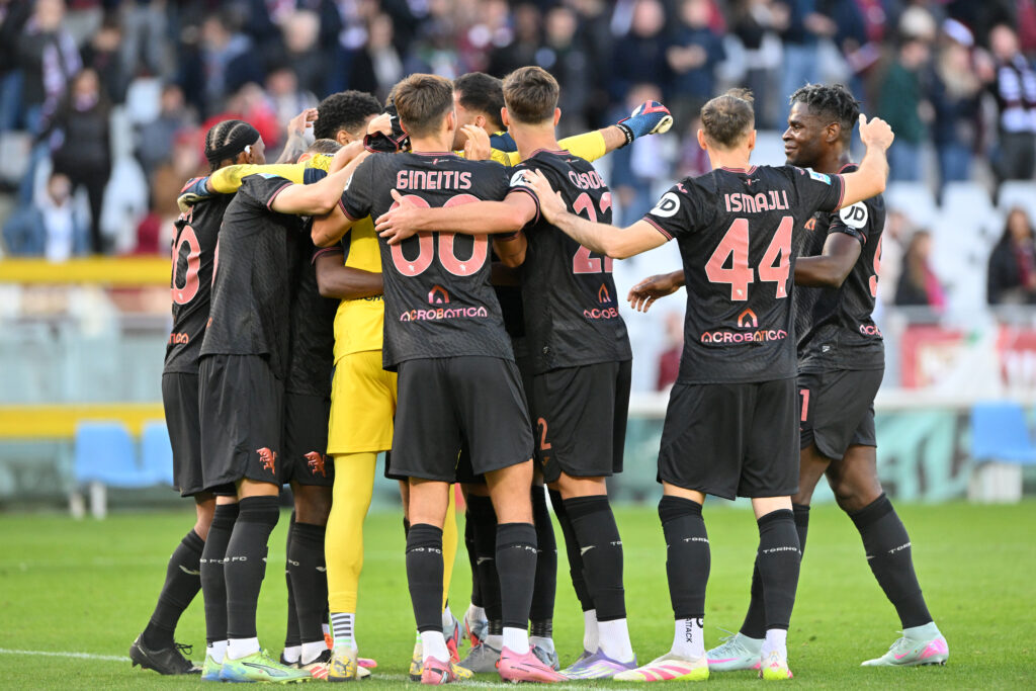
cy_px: 346
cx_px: 518
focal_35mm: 400
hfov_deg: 5.2
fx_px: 11512
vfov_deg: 3.4
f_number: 4
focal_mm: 400
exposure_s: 1/2500
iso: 3600
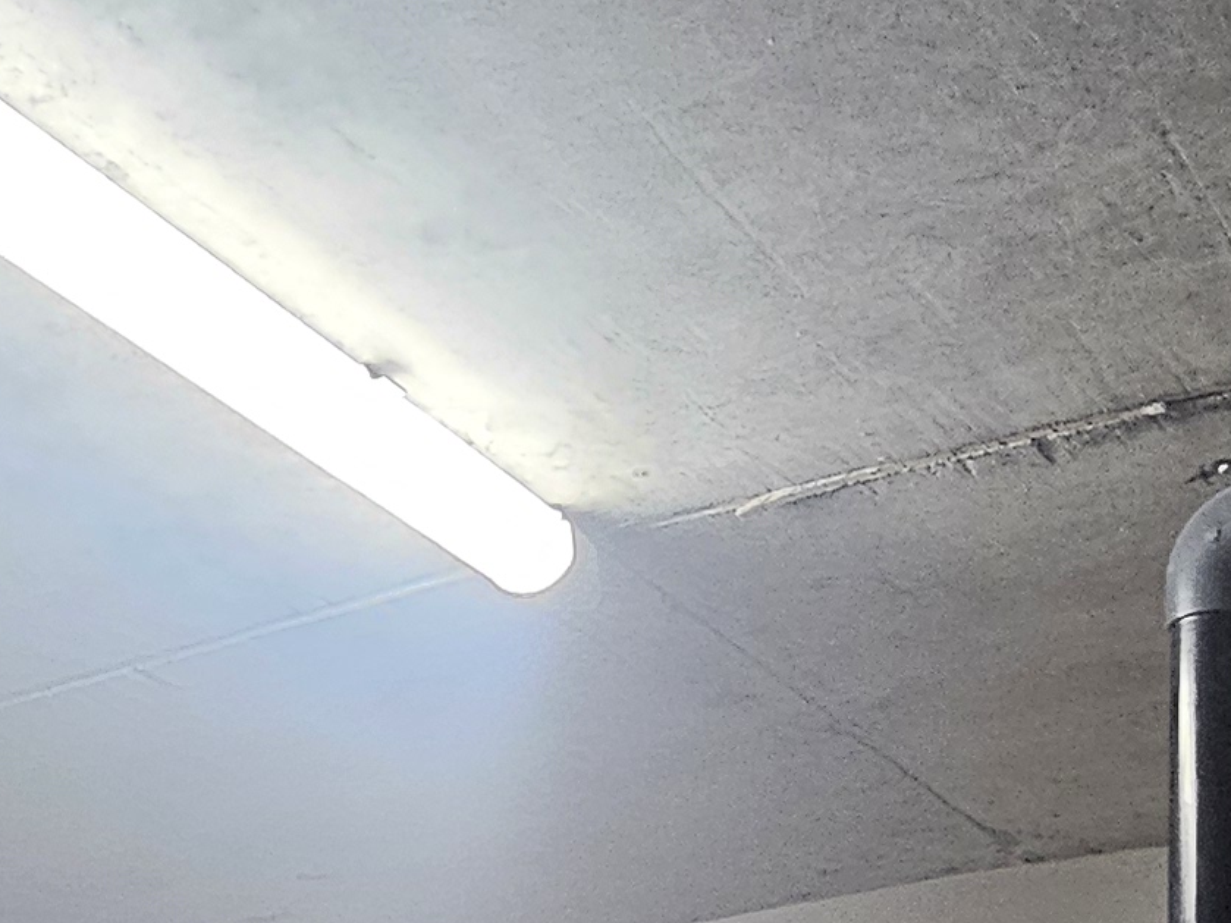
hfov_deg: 31.2
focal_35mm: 62
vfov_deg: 17.5
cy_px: 1801
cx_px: 588
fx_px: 2205
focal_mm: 2.2
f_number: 2.2
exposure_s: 1/50
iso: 320
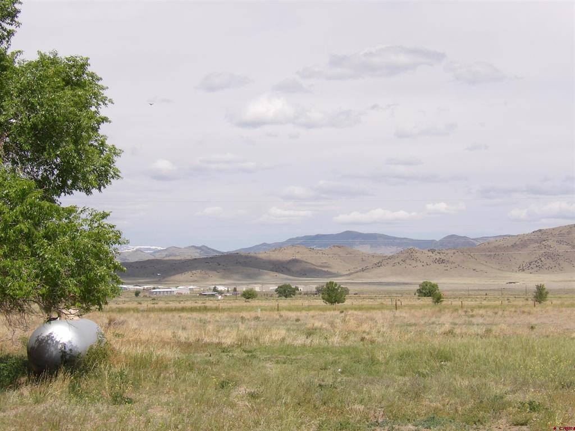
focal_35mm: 72
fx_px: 1196
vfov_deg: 20.4
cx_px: 288
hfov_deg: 27.0
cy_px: 216
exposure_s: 1/326
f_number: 7.1
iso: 100
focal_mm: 13
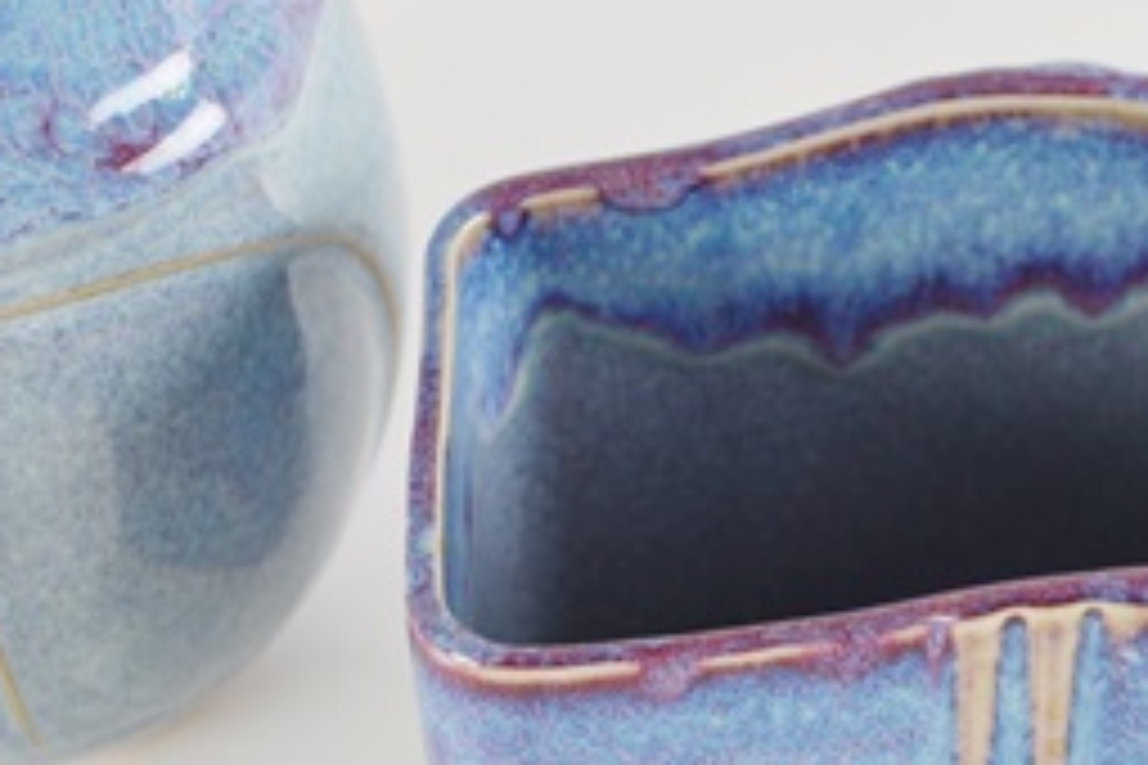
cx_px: 1121
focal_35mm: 102
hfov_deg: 19.5
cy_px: 531
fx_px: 3258
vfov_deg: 13.4
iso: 400
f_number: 5
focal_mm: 29
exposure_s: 1/100
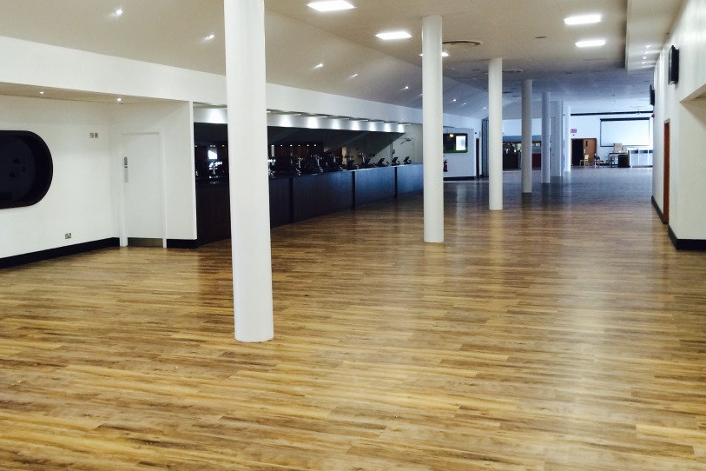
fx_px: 745
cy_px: 196
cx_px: 321
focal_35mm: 38
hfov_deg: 50.6
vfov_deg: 35.0
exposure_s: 1/33
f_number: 2.2
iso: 100
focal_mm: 4.15
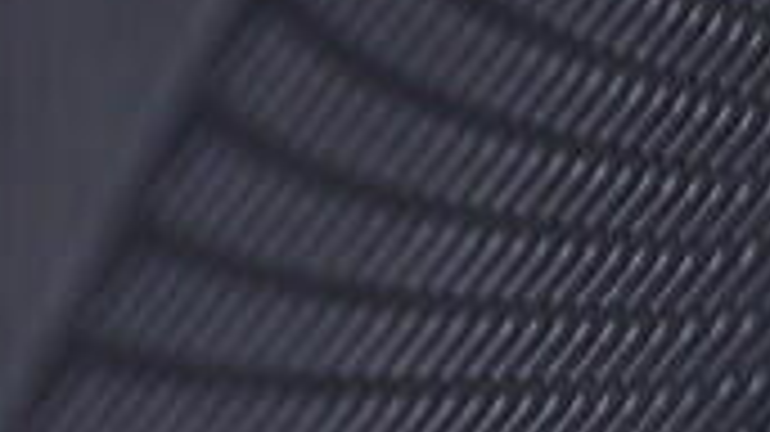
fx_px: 4612
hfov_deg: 9.5
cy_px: 1505
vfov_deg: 5.0
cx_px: 824
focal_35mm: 226
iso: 160
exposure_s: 1/40
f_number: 2.8
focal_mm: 24
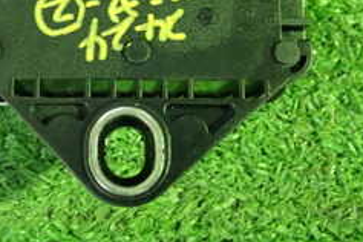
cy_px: -25
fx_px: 797
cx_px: 104
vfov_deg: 16.7
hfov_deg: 25.5
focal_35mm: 79
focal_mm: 5.5
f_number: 2.3
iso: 800
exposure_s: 1/30
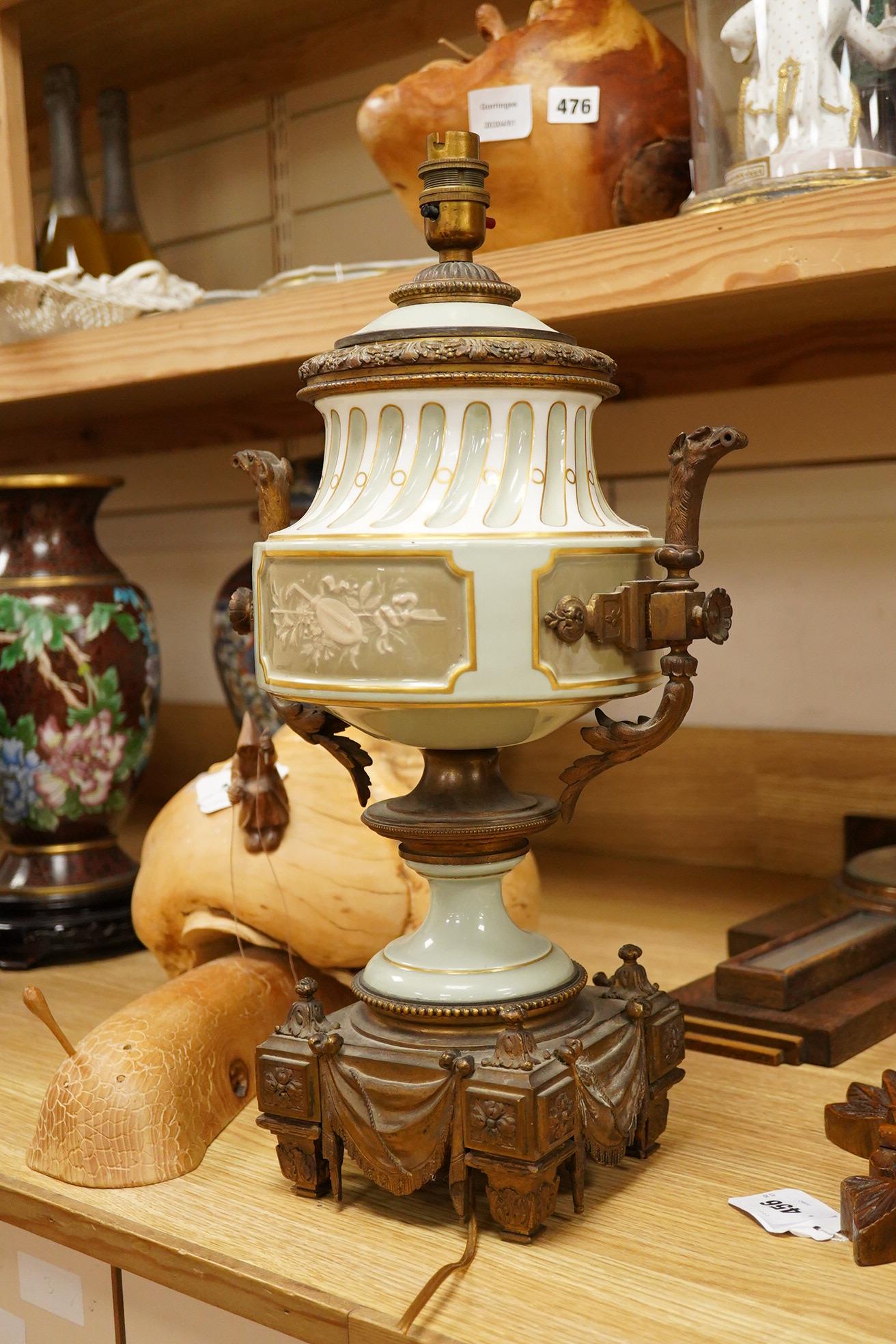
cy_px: 672
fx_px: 1680
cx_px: 448
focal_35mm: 45
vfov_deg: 43.6
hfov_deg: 29.9
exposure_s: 1/320
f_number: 3.5
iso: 2500
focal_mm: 30
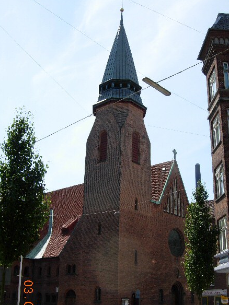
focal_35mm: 37
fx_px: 326
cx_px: 117
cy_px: 154
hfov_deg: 38.7
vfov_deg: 50.1
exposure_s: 1/279
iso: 50
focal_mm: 7.5
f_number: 5.4
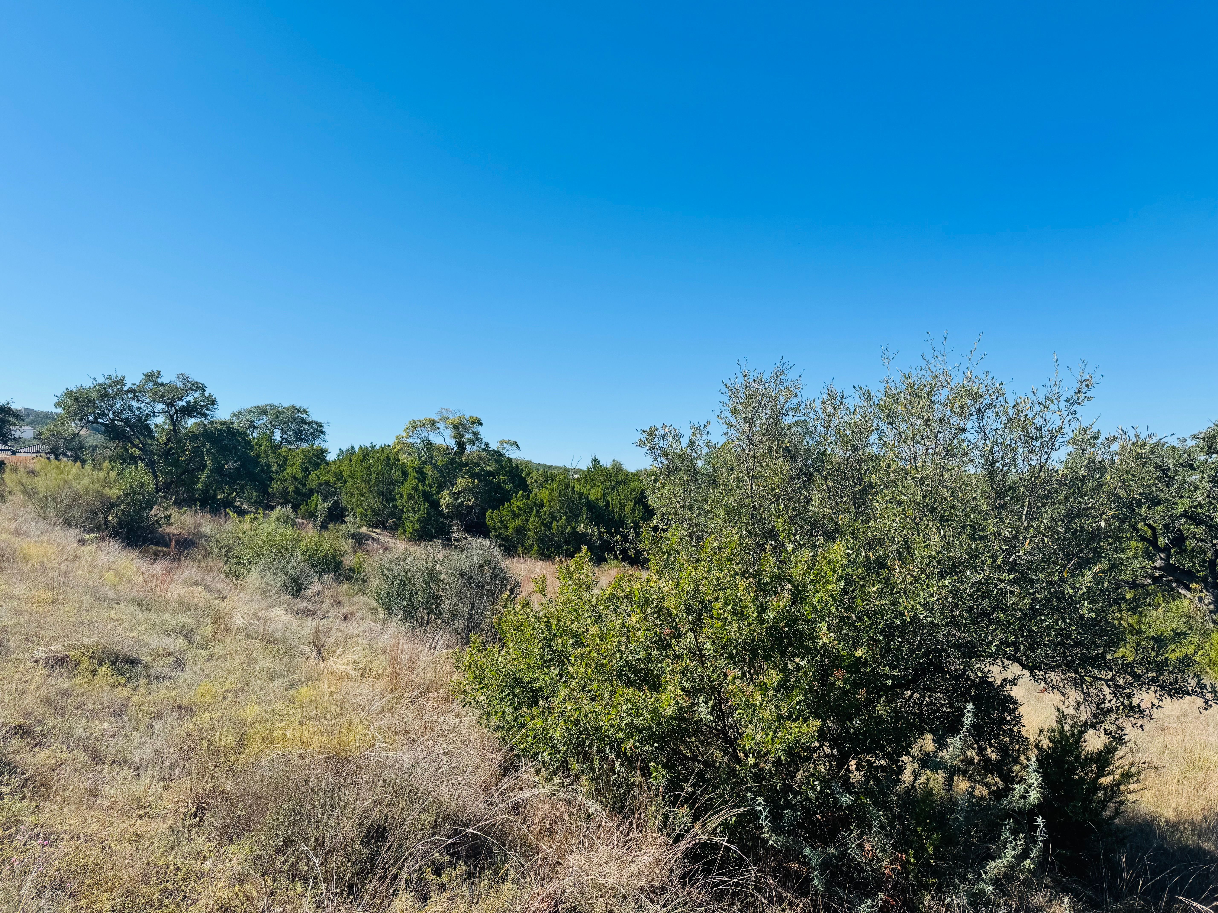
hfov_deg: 71.6
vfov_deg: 56.8
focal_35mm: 24
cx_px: 609
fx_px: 844
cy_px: 456
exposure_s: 1/4049
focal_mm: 6.76
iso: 80
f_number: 1.78
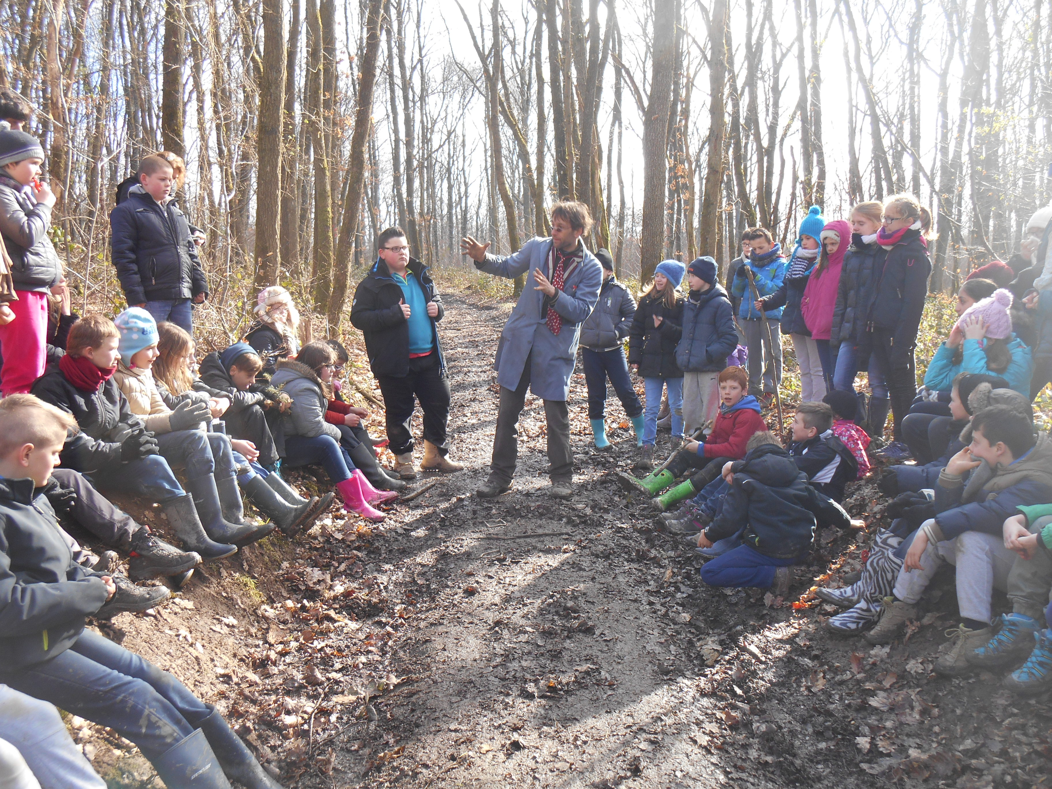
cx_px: 526
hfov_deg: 52.6
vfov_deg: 40.7
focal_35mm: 35
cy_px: 394
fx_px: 1064
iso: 80
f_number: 3.7
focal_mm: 6.3
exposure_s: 1/50
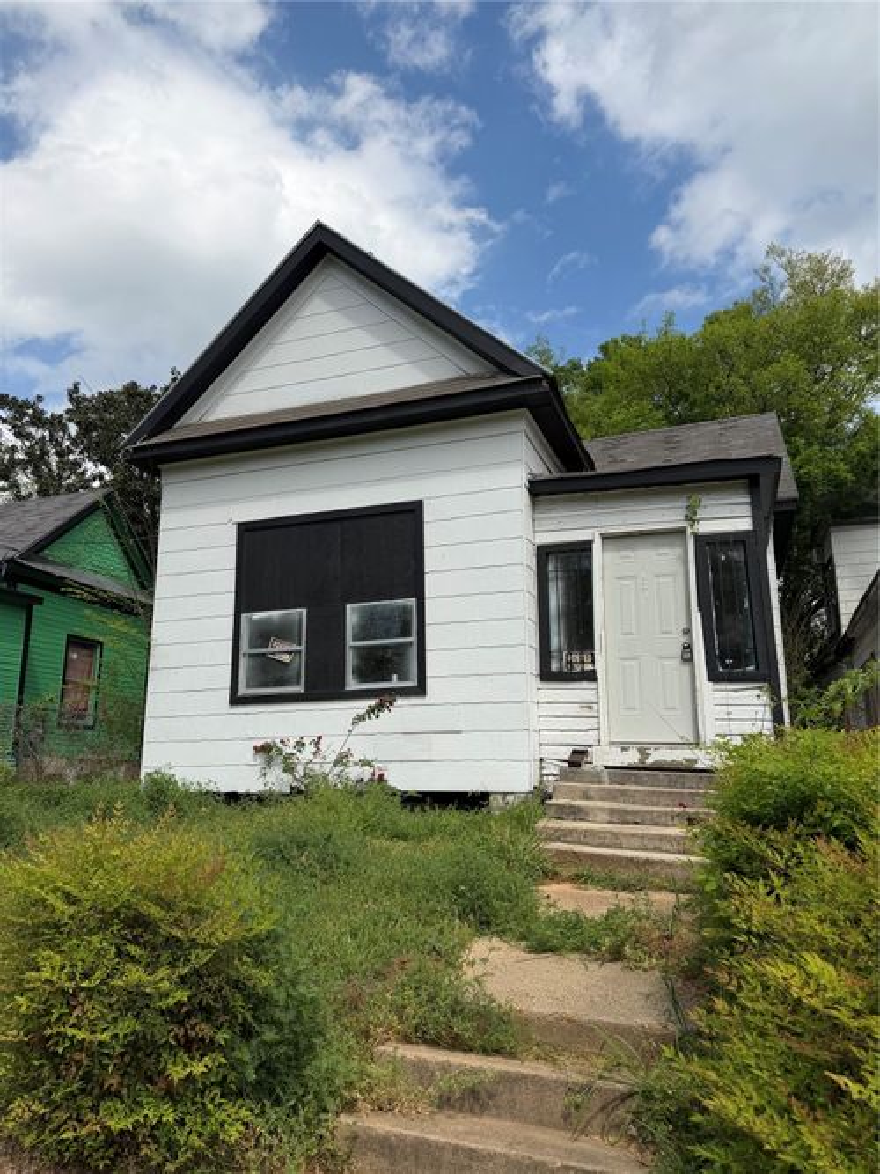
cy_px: 587
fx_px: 814
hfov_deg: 56.8
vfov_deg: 71.6
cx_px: 440
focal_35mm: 24
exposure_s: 1/6173
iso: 80
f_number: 1.78
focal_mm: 6.76
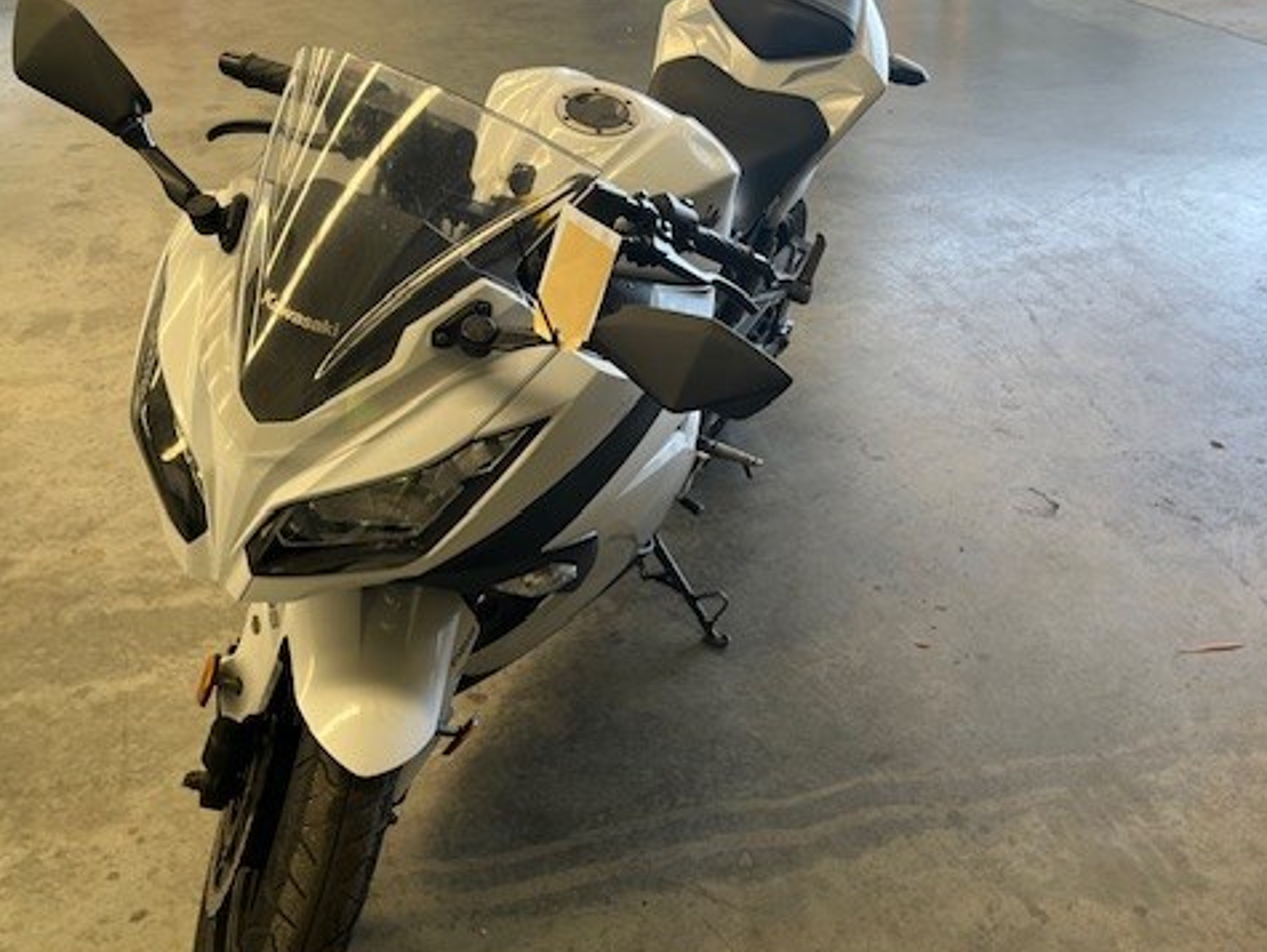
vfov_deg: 40.7
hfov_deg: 52.6
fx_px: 1282
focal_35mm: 35
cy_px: 512
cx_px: 662
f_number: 1.6
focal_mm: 5.1
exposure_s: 1/122
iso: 50
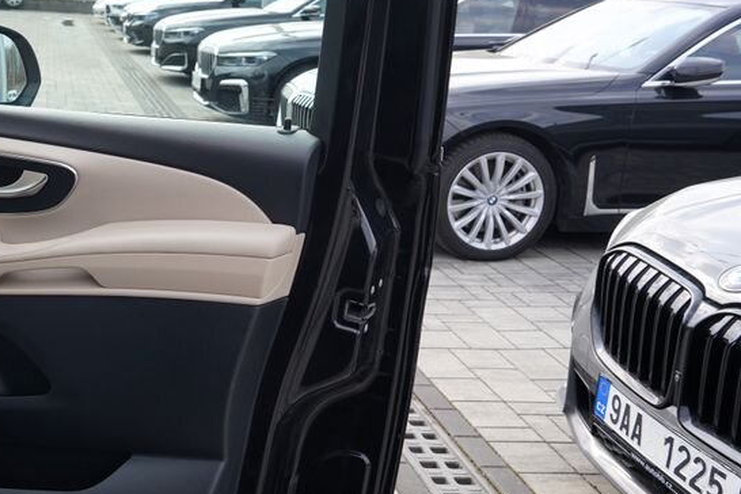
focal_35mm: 45
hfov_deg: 40.2
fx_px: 926
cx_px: 68
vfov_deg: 29.7
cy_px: 184
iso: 100
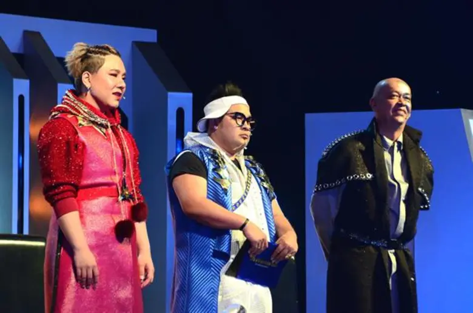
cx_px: 236
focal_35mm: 270
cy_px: 156
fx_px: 3539
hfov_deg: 7.6
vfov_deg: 5.1
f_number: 5.6
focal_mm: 180
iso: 1000
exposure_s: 1/50
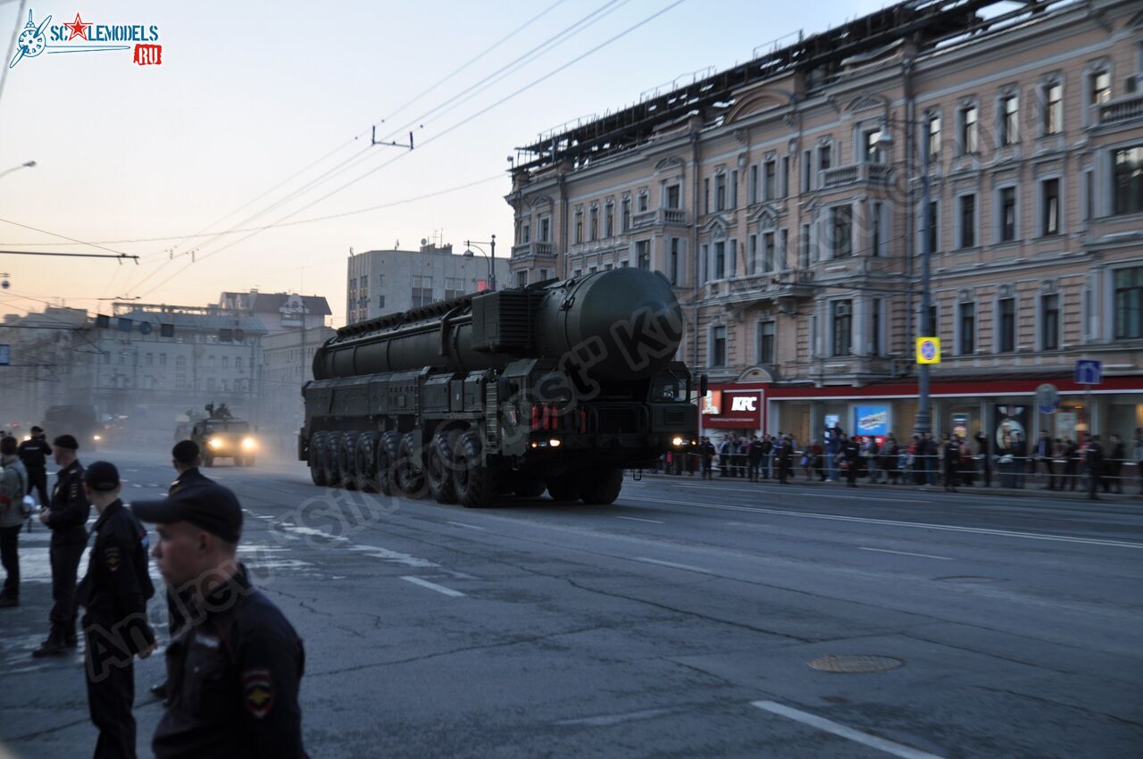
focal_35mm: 48
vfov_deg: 28.0
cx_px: 572
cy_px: 380
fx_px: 1522
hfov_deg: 41.2
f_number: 2.8
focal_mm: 32
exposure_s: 1/100
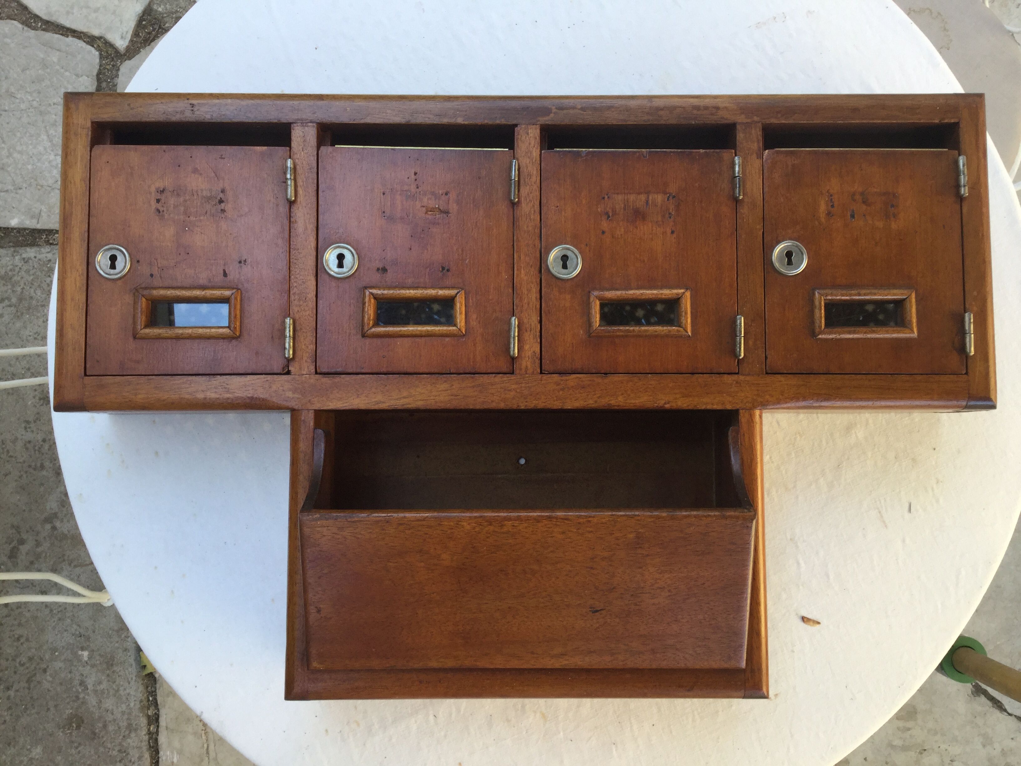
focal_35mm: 31
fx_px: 914
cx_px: 510
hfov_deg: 58.4
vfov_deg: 45.4
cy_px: 383
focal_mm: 3.3
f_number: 2.4
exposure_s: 1/100
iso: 32
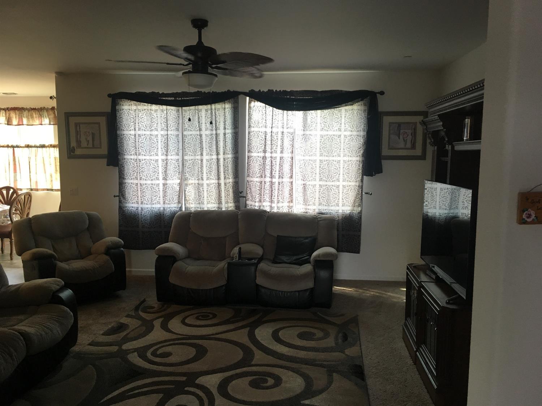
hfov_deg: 61.7
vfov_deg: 48.2
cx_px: 271
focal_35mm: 29
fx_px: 454
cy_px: 203
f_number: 2.2
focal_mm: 4.15
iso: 40
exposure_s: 1/30
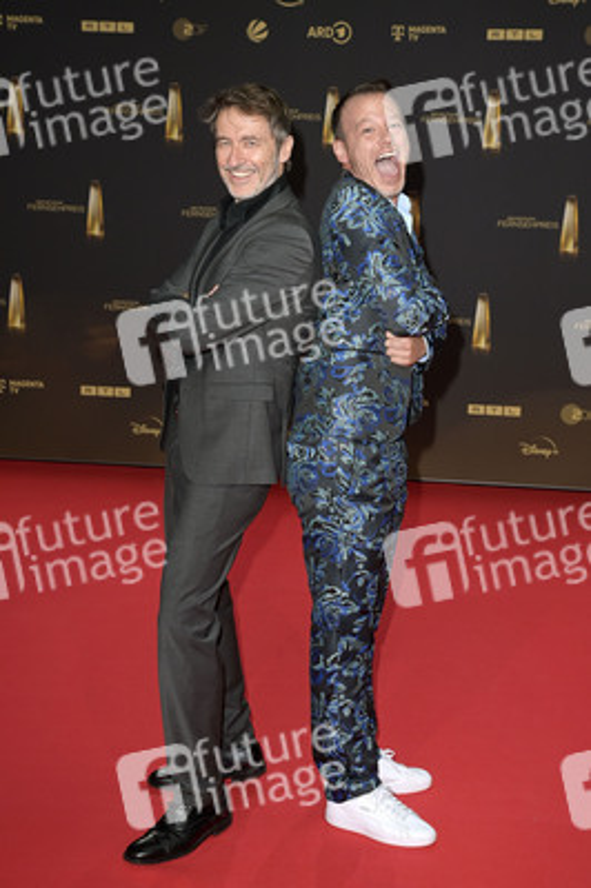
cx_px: 296
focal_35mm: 48
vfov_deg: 41.1
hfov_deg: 28.0
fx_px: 1184
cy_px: 444
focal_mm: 48
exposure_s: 1/250
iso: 1000
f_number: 5
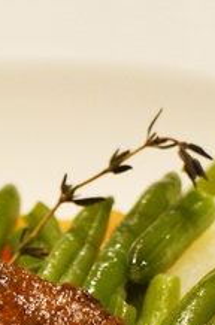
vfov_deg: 8.5
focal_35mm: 241
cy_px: 331
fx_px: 2173
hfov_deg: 5.6
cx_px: -54
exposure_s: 1/50
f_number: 5
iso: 800
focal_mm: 40
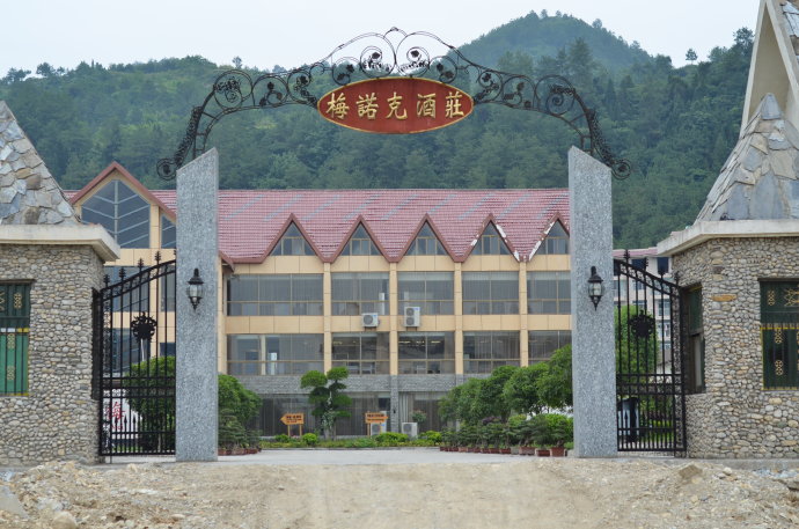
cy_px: 264
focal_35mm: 75
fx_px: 1661
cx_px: 400
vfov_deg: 18.1
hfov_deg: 27.0
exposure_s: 1/1250
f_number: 3.5
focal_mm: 50
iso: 100
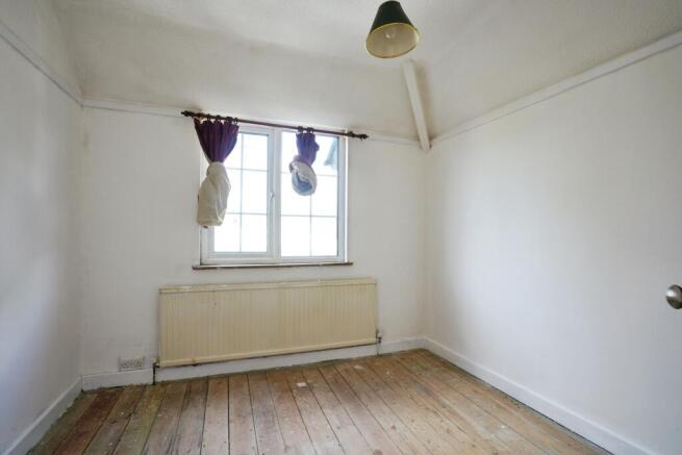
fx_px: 303
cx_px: 341
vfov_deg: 73.8
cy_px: 228
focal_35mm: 16
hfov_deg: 96.7
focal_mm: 16
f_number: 9
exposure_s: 1/60
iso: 800
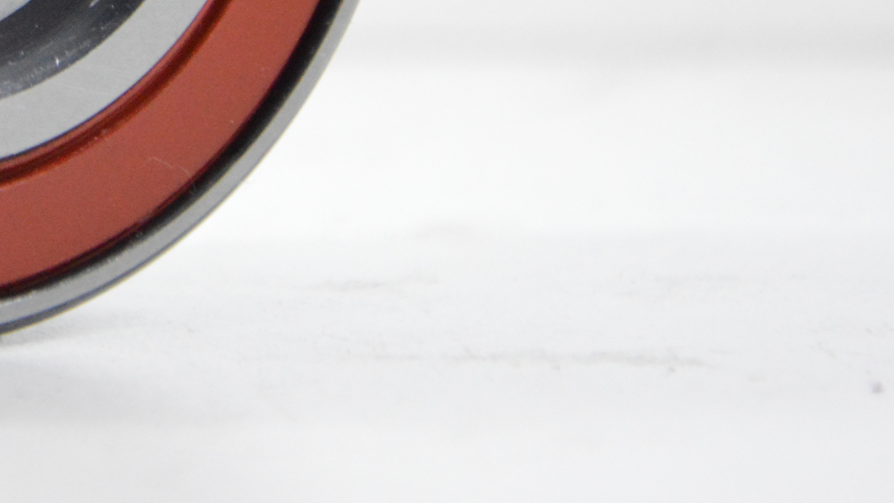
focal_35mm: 326
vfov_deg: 3.7
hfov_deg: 6.6
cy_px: -243
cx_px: -175
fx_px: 7728
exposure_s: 1/100
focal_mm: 80
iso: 3200
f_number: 7.1
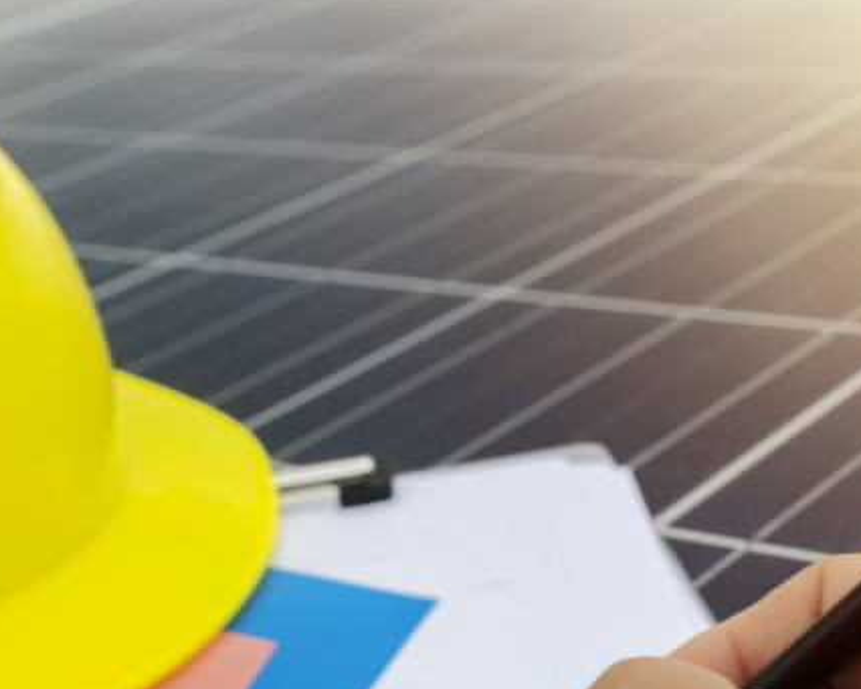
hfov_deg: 21.6
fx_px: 2243
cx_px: 273
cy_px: 644
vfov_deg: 17.2
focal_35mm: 88
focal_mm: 26
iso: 200
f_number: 6.3
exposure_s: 1/125
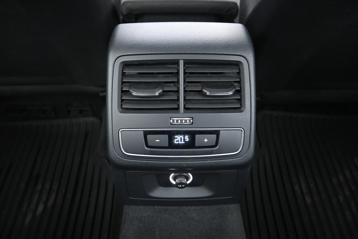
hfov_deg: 73.7
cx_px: 179
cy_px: 120
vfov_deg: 53.1
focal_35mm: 24
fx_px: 239
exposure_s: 1/4
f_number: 3.5
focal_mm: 16
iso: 3200
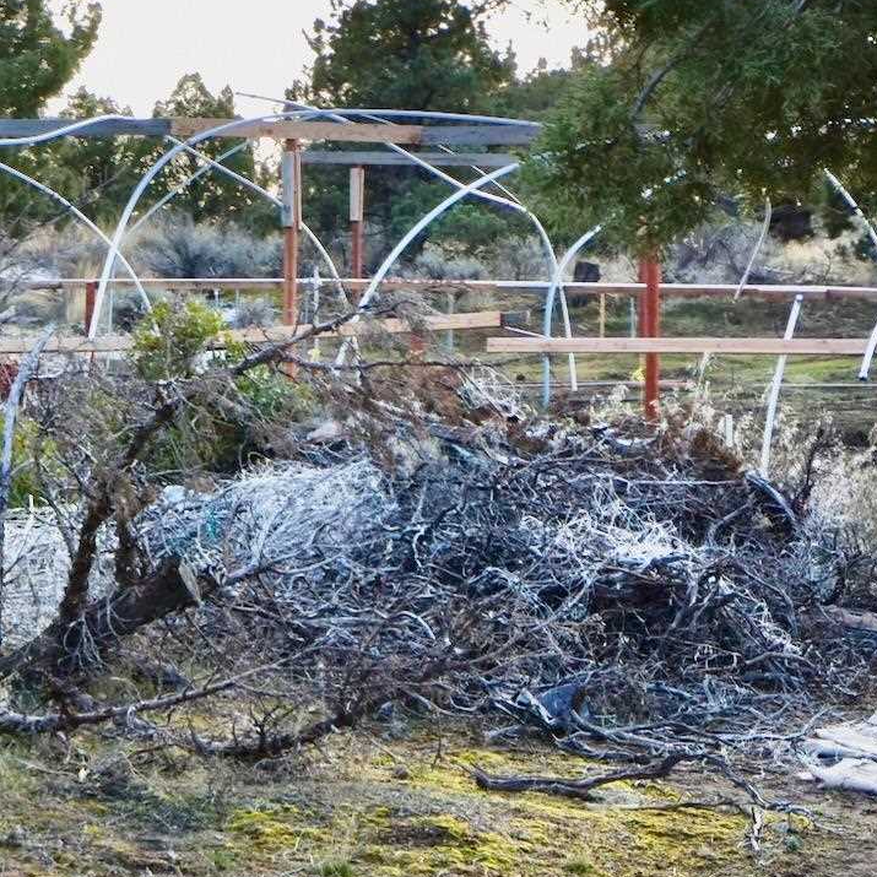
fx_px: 3067
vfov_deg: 16.2
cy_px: 600
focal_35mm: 107
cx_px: 256
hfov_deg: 16.2
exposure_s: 1/250
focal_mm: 24
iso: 400
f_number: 5.6
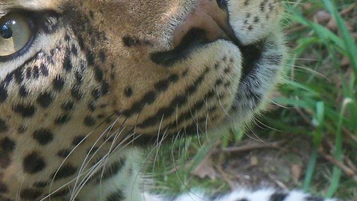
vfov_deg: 4.8
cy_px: 46
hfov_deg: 8.6
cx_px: 143
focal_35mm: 252
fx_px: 2385
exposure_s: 1/125
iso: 400
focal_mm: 18.8
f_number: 4.2
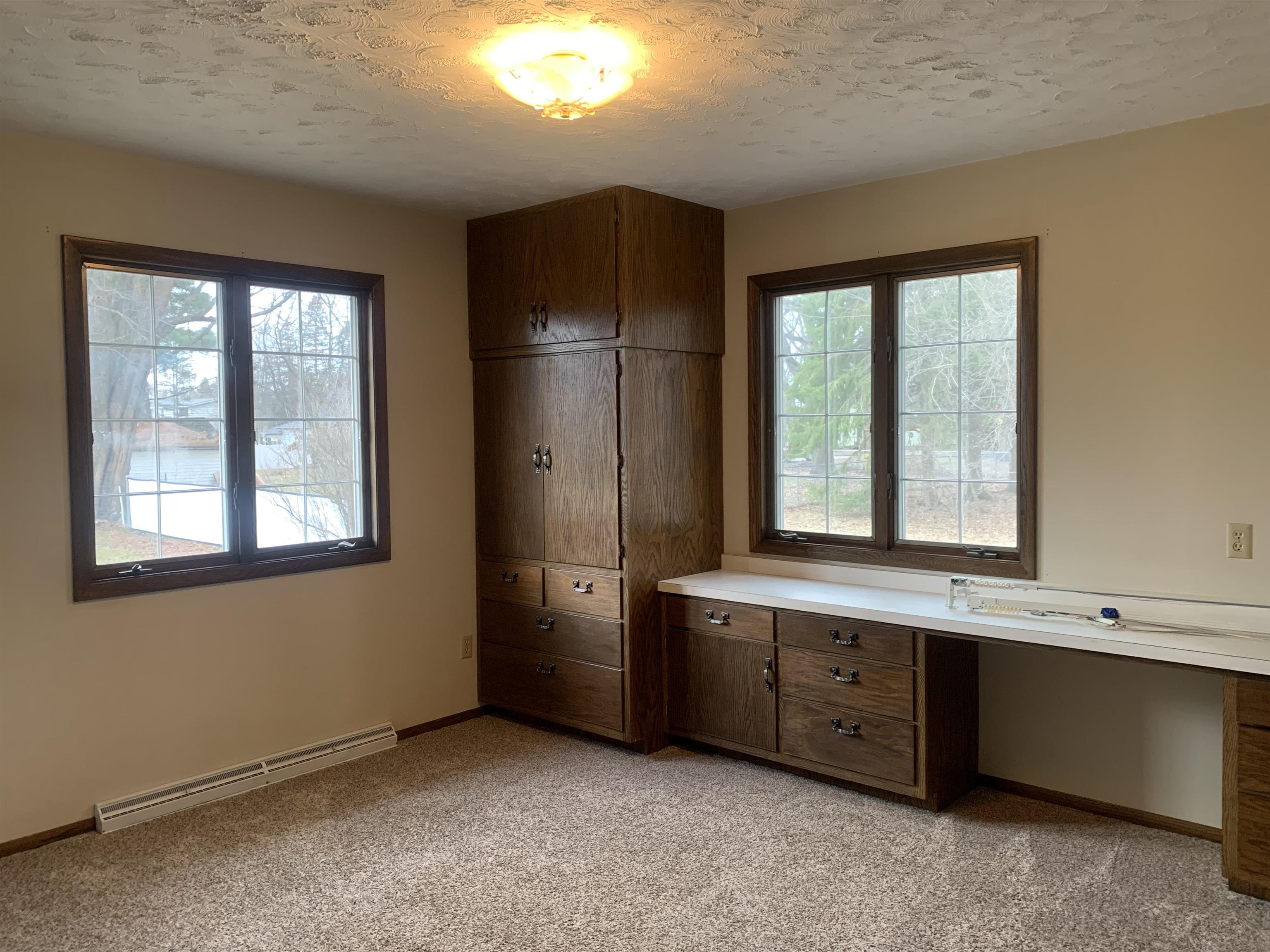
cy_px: 476
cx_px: 635
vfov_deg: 53.1
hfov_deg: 67.3
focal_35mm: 26
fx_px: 954
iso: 125
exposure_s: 1/60
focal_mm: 4.25
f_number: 1.8
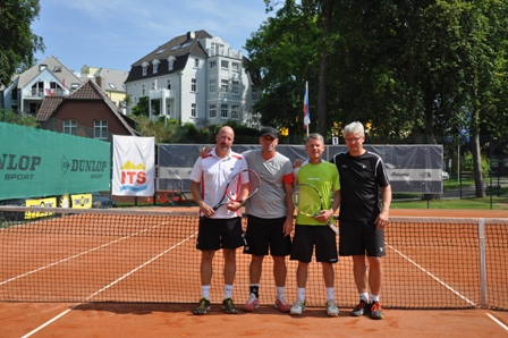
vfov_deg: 34.2
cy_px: 169
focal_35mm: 39
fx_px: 550
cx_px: 254
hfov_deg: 49.6
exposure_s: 1/1600
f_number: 6.3
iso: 400
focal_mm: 26
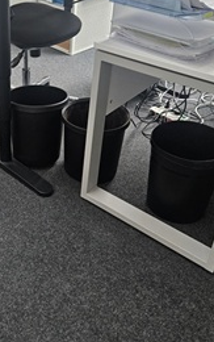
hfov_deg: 27.4
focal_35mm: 45
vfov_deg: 44.0
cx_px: 12
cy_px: 128
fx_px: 419
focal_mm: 5.4
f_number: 1.8
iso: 400
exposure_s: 1/100
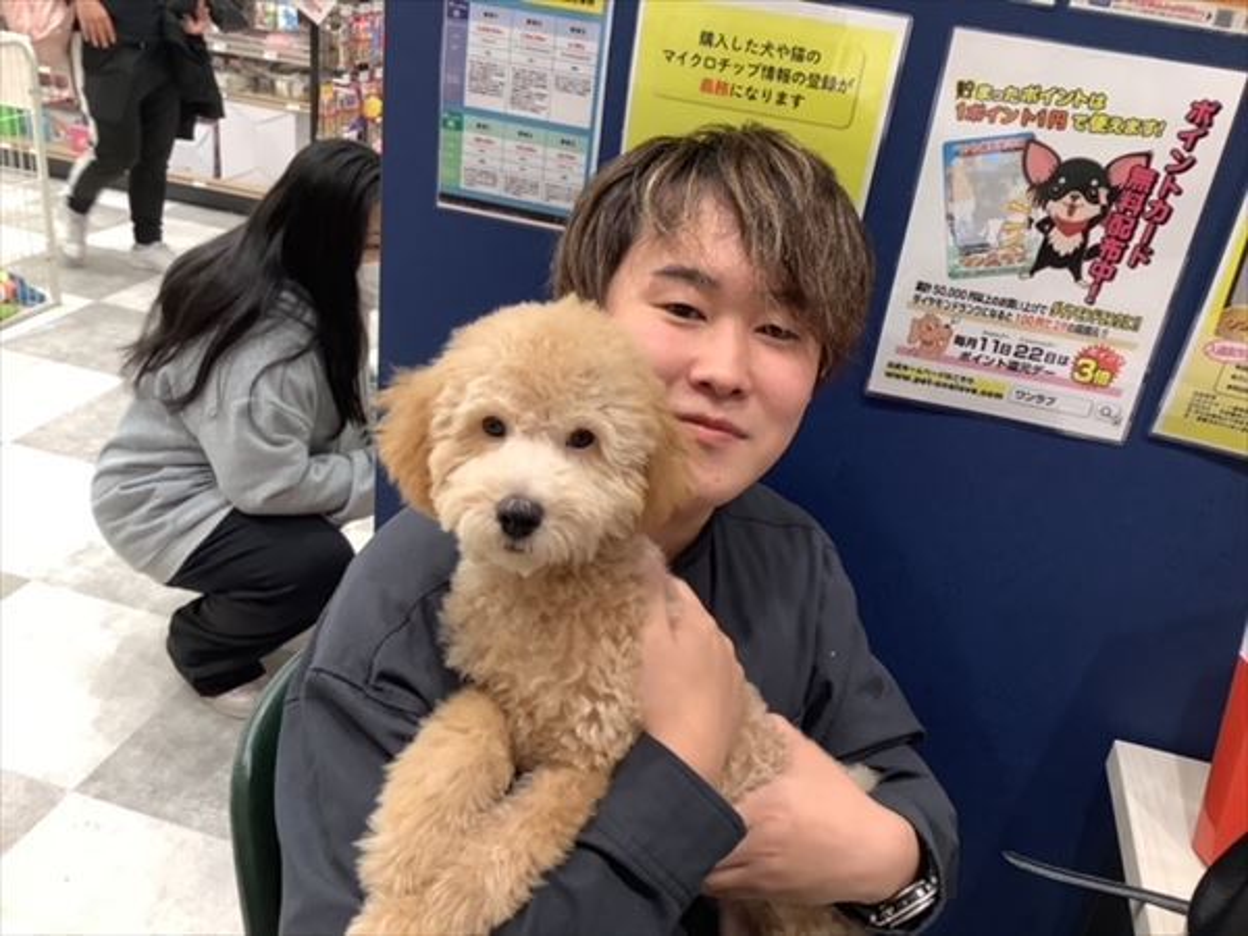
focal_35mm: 31
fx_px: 1118
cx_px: 624
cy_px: 468
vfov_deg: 45.4
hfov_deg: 58.4
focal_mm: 3.3
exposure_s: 1/50
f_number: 2.4
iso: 80
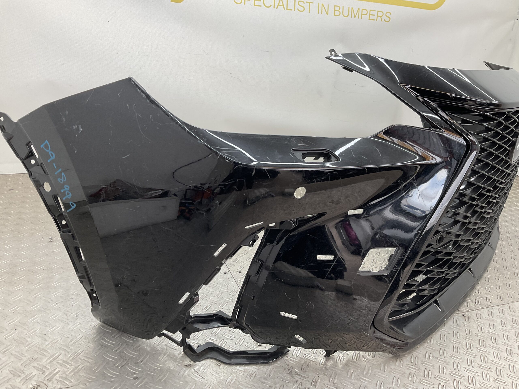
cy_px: 194
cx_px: 260
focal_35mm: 29
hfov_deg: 61.7
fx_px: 435
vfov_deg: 48.2
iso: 40
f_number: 1.8
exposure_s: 1/120
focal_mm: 3
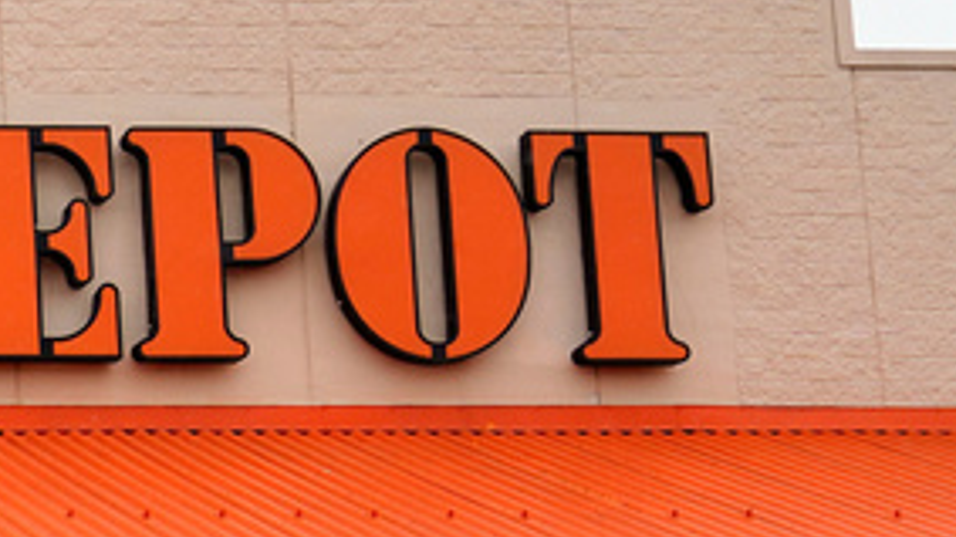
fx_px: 2788
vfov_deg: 10.8
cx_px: -723
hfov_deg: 16.5
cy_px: 697
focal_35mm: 110
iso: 320
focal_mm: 29
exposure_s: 1/800
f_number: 2.8
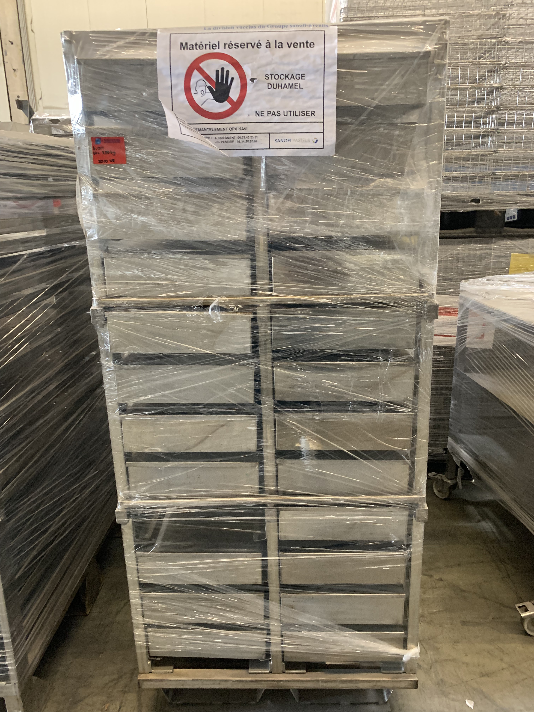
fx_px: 535
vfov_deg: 67.3
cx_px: 267
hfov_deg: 53.1
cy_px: 356
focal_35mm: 26
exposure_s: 1/60
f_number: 1.8
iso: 400
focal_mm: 4.25
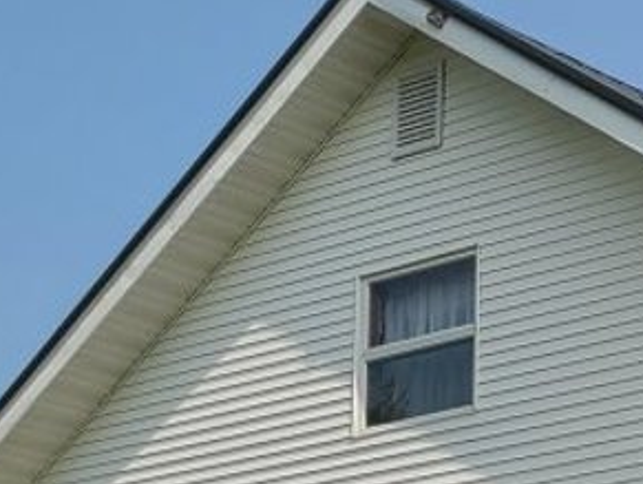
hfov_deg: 14.0
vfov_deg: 10.8
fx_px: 2511
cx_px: 825
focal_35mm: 135
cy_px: 613
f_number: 1.8
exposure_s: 1/3757
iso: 40
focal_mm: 5.4
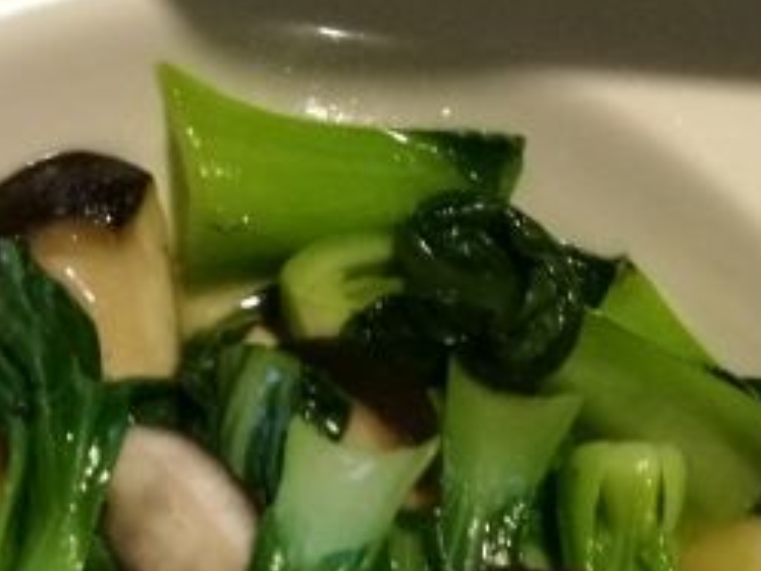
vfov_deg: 18.2
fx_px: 1672
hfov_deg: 25.5
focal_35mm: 76
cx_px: 260
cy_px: 719
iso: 500
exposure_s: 1/25
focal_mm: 4.5
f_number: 2.2
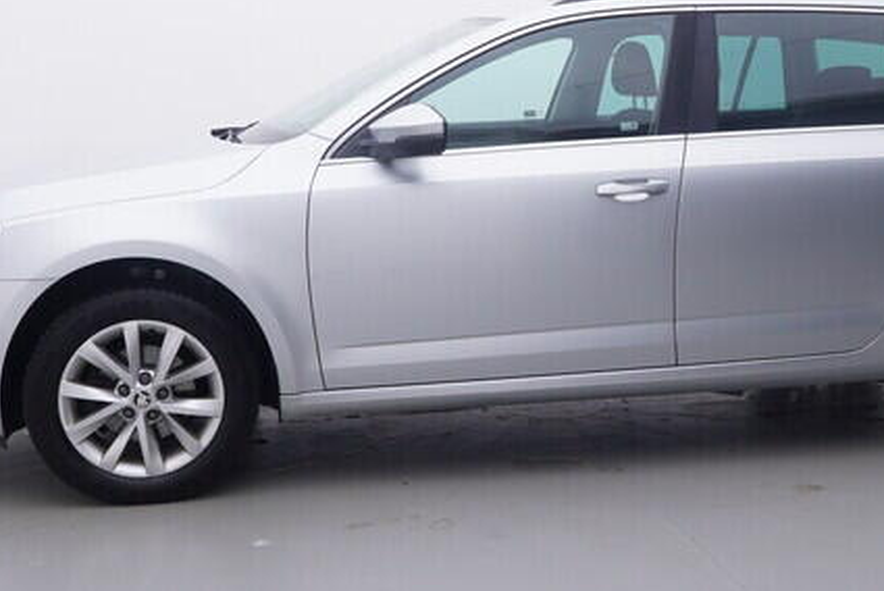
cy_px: 231
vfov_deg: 25.0
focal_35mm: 54
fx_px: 1332
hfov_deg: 36.5
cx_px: 545
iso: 200
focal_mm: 15
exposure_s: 1/80
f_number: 5
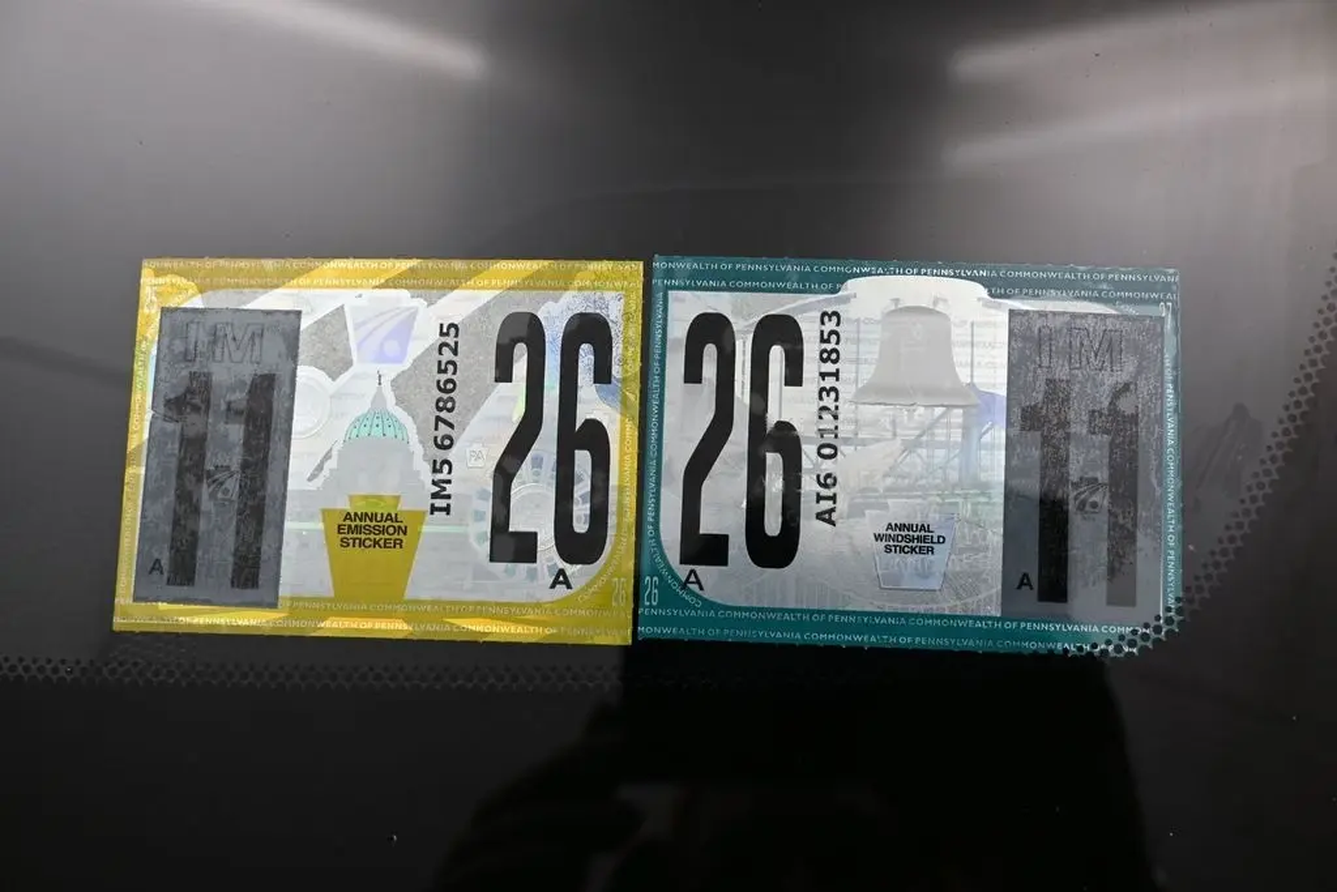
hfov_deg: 52.2
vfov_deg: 36.2
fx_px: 1365
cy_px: 446
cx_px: 668
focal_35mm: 37
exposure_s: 1/250
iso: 180
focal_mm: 24.5
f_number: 5.6
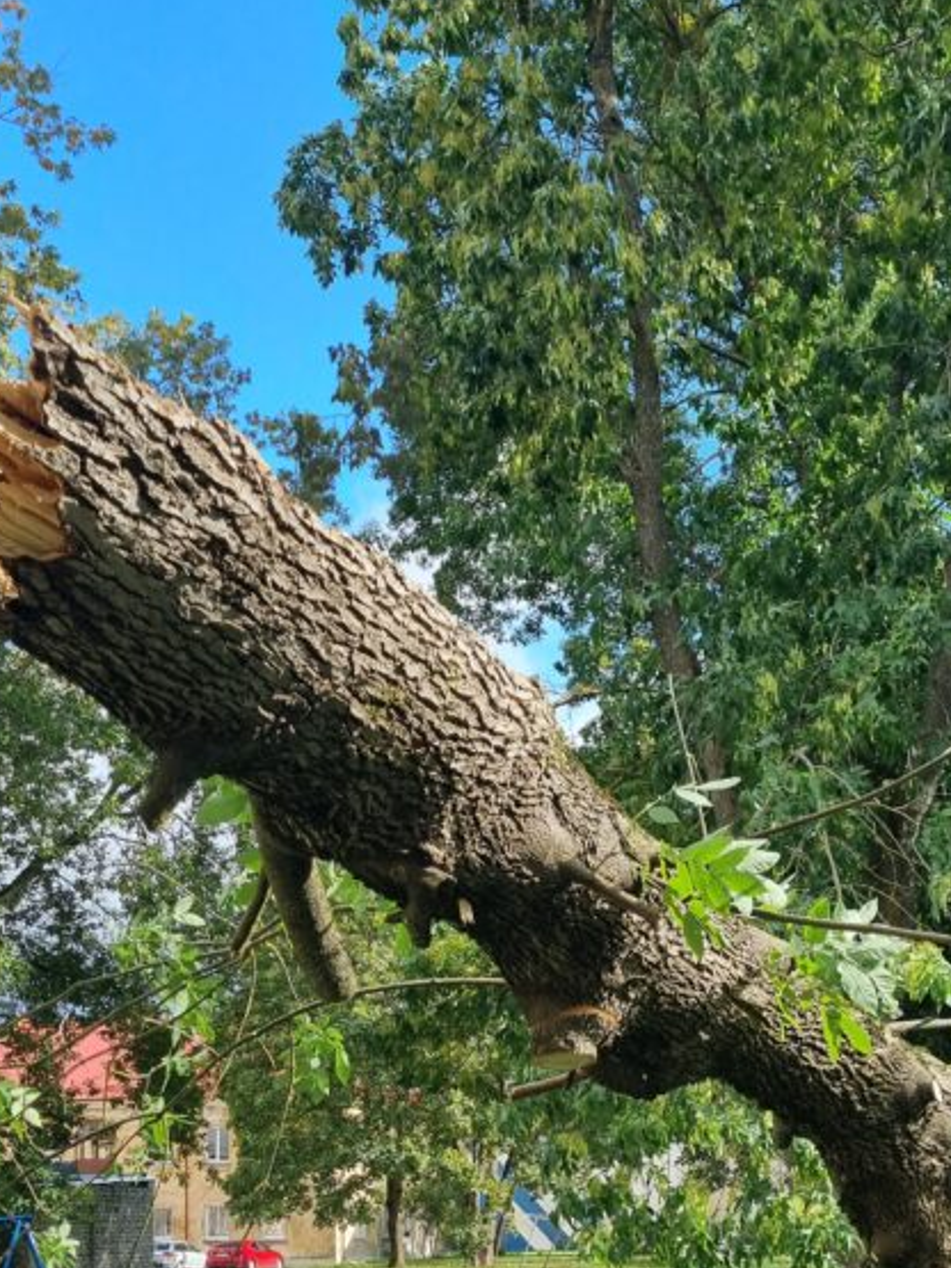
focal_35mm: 48
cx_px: 624
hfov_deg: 30.1
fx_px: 1759
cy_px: 1069
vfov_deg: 37.8
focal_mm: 5.4
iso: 50
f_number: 1.8
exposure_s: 1/886
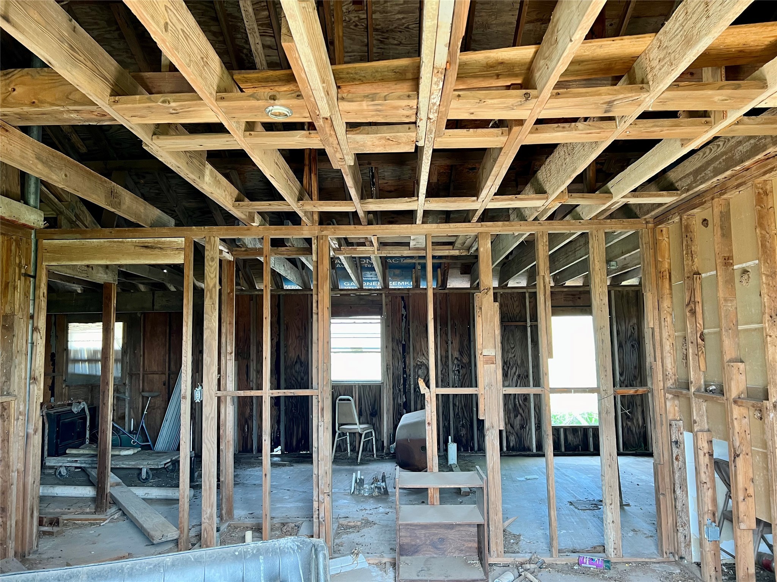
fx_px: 584
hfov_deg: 67.3
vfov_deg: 53.1
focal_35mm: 26
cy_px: 291
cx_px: 388
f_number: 1.5
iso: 125
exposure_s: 1/82
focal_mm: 5.7
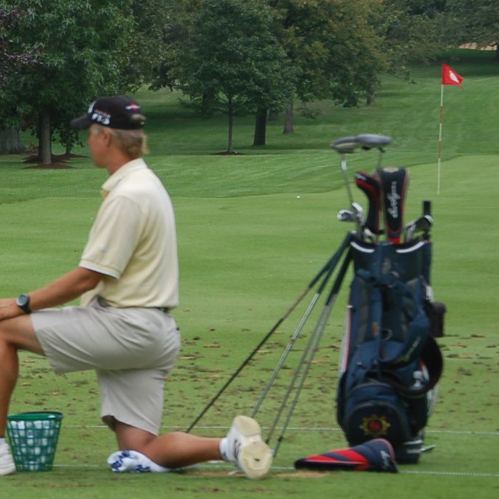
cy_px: 270
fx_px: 4620
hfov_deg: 6.1
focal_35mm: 283
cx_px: -235
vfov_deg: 6.2
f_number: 5
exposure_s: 1/400
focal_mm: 75
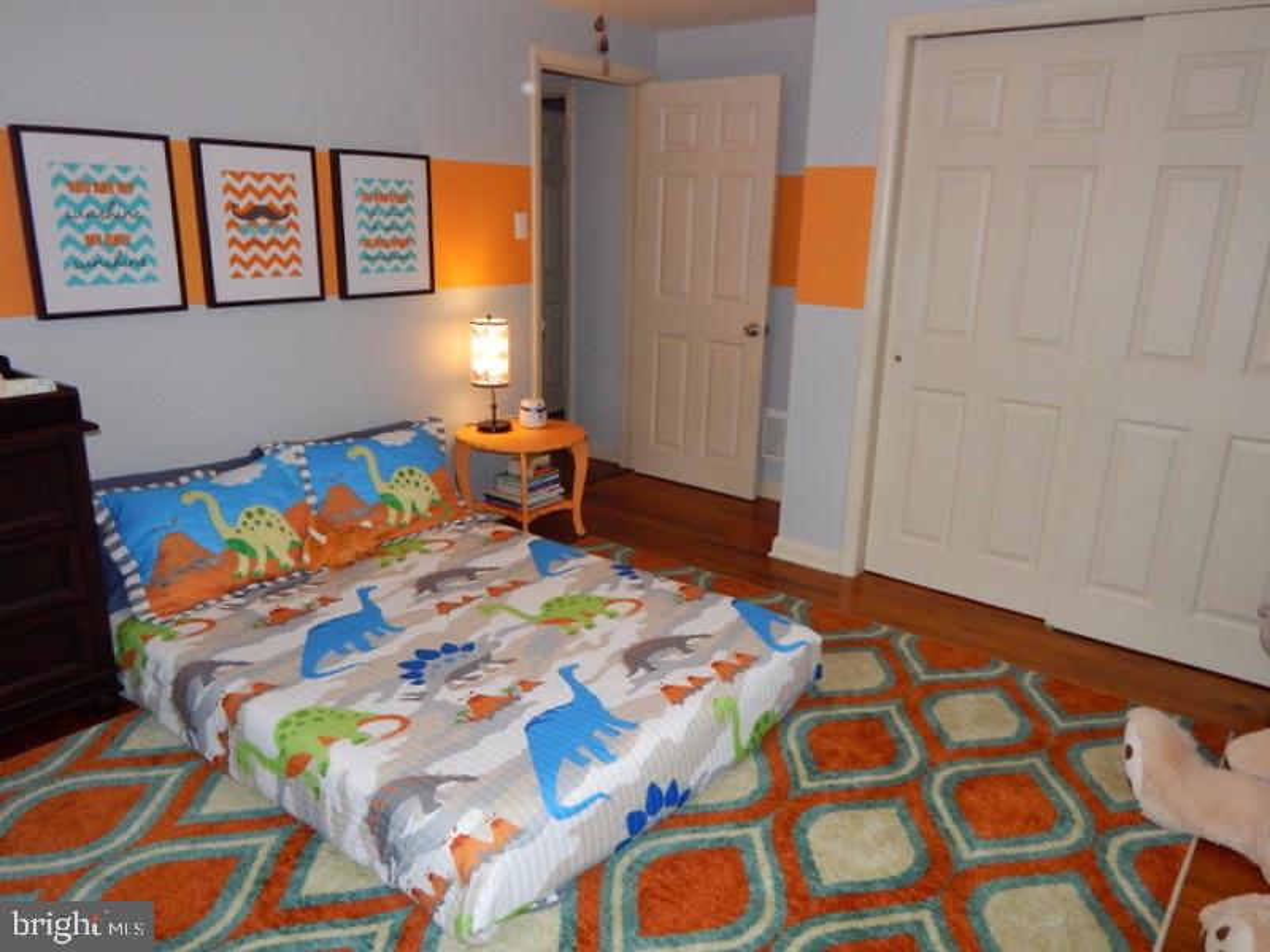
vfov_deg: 61.1
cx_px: 635
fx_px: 807
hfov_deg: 76.4
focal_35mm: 22
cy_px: 476
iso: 200
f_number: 3
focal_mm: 4
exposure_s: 1/30
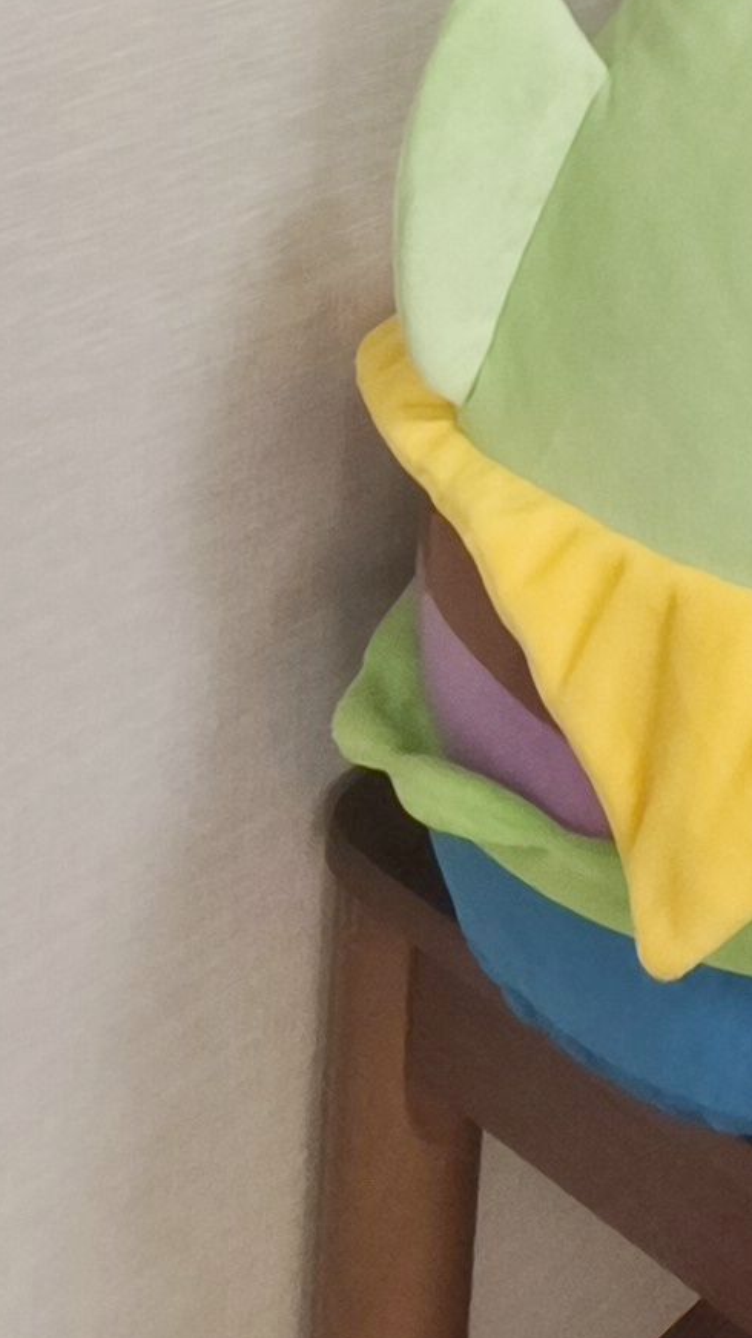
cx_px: 1506
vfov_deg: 22.2
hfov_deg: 13.7
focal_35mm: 75
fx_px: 2661
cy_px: -783
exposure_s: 1/50
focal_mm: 1.91
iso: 64
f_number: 2.2
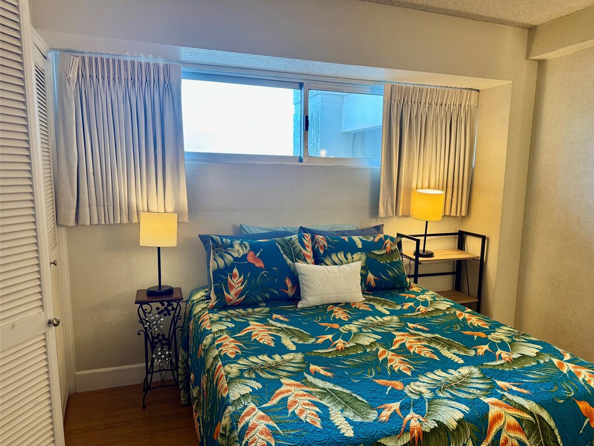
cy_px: 239
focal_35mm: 26
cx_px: 321
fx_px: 446
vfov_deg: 53.0
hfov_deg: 67.2
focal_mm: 6.76
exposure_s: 1/120
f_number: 1.78
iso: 160
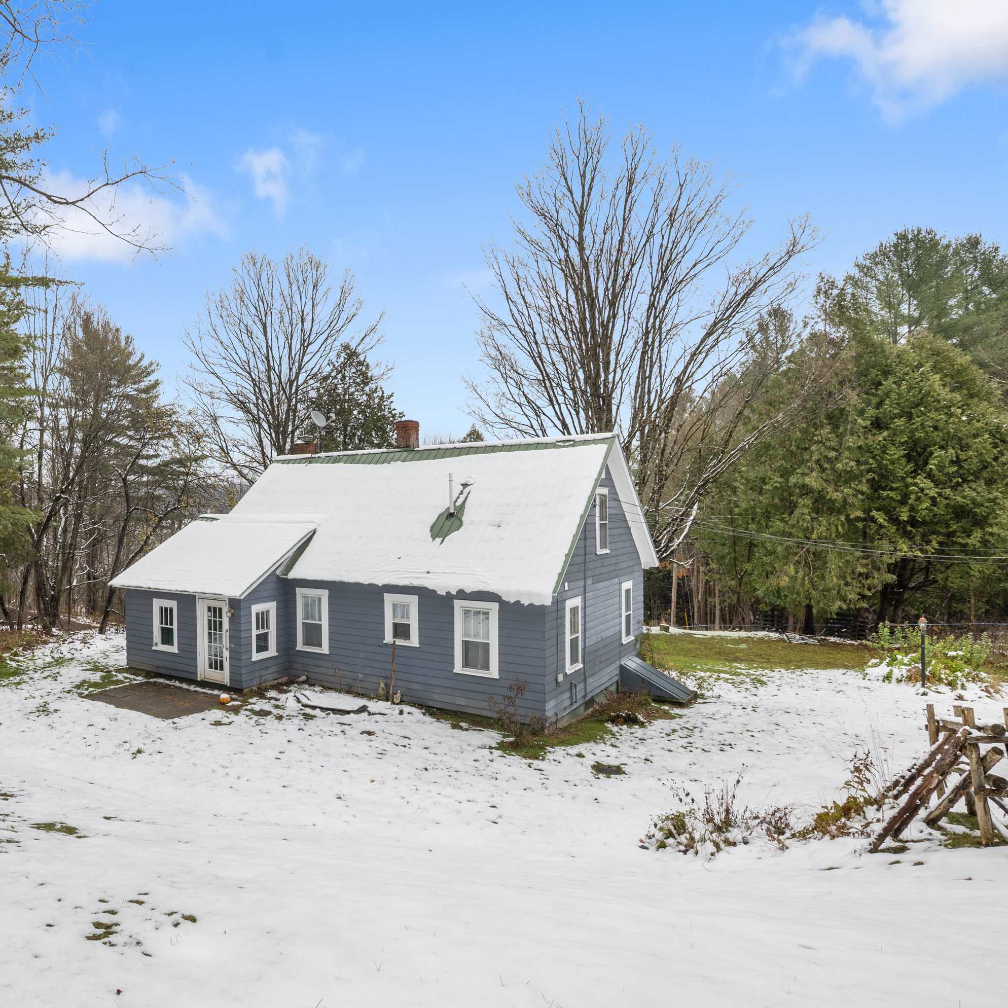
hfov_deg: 68.2
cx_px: 272
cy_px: 509
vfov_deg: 72.1
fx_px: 692
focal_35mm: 21
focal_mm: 11
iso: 64
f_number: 8
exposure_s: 1/40
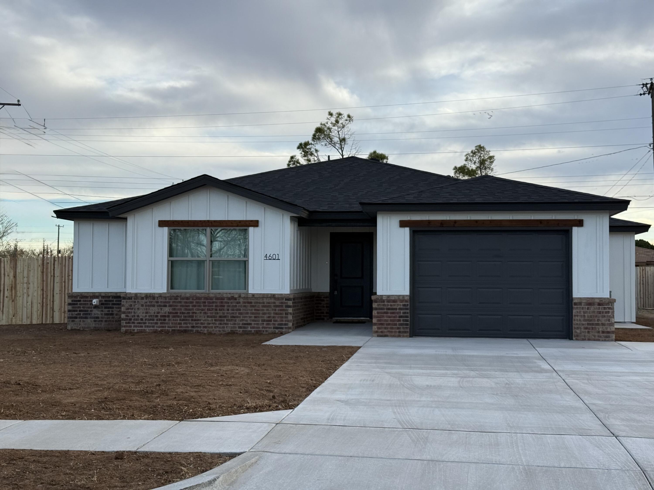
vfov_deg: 30.3
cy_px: 245
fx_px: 907
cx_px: 327
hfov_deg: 39.7
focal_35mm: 48
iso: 64
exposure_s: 1/1513
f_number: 1.78
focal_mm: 6.76
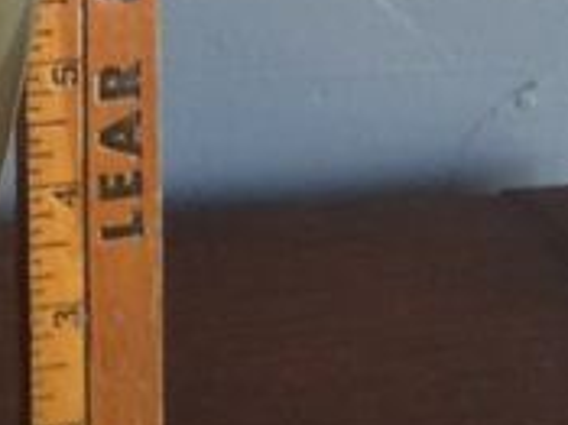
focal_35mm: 154
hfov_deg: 11.6
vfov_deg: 8.7
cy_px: -615
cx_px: -545
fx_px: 2525
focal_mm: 4.12
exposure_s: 1/40
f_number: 2.2
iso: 50
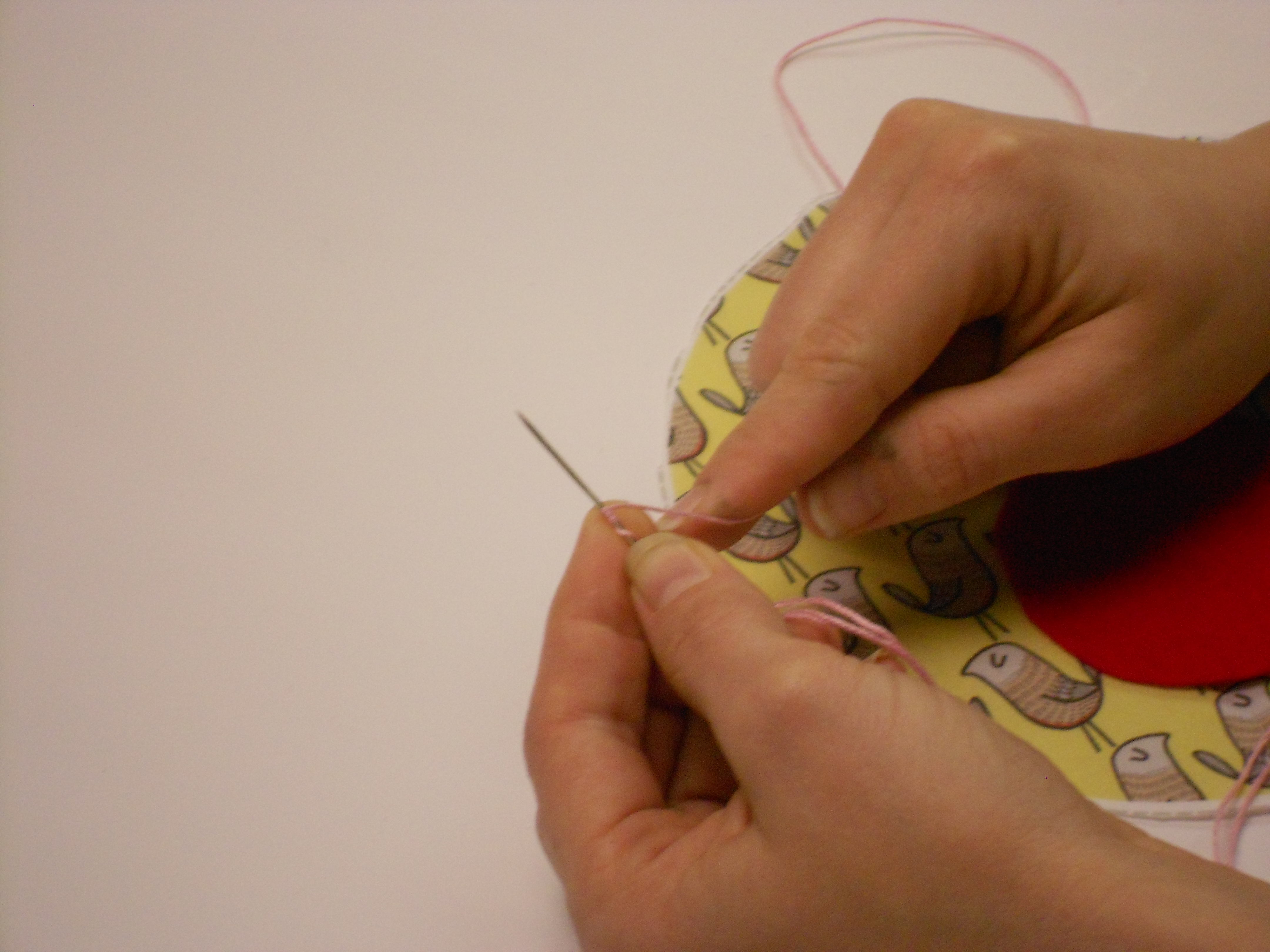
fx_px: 4769
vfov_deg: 11.4
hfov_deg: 15.2
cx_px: 635
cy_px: 476
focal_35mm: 130
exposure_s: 1/30
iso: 400
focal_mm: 23
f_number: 6.5
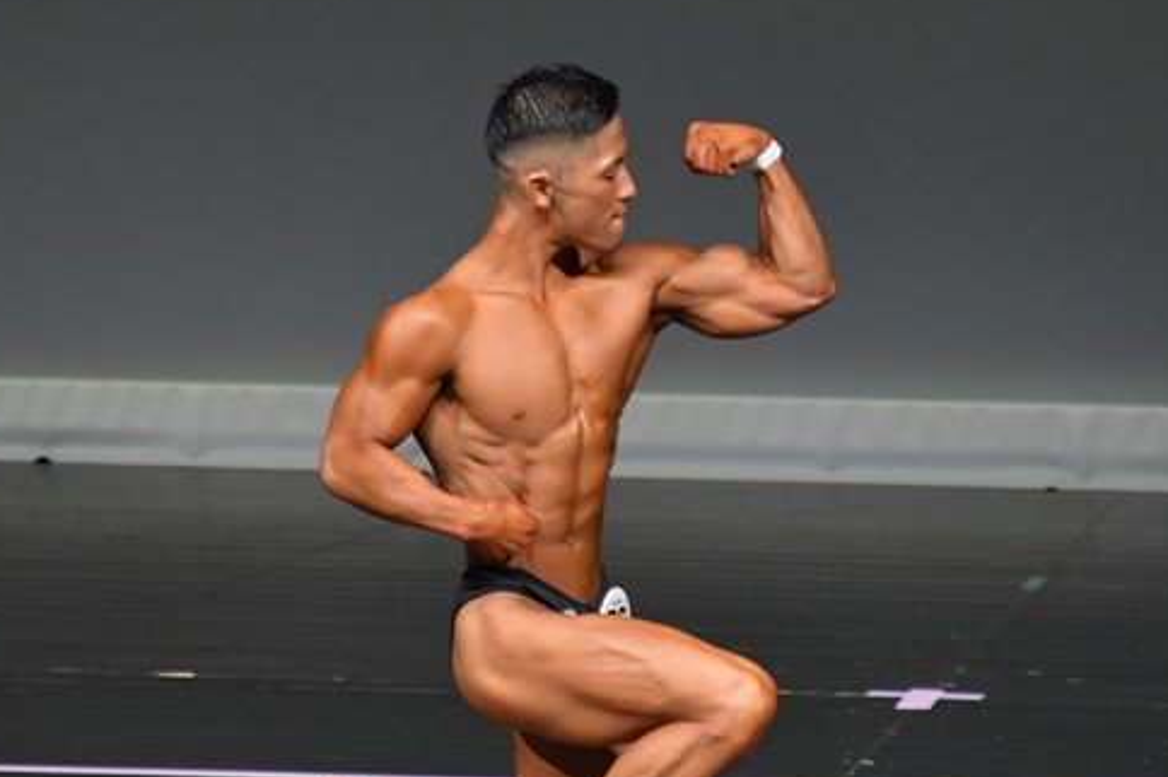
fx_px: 23376
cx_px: 554
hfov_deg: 2.9
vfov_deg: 1.9
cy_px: 432
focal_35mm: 721
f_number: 5.6
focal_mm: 300
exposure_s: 1/400
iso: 4000
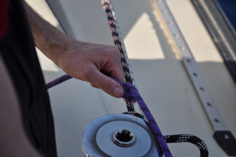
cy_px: 78
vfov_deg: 10.1
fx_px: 884
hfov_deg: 15.2
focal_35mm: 135
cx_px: 118
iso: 200
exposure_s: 1/800
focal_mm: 90
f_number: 5.6
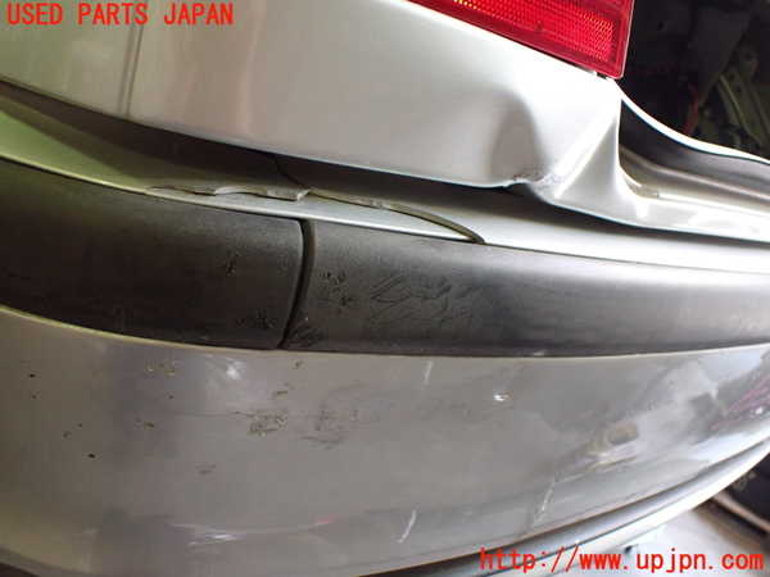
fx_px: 667
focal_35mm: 30
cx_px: 385
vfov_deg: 46.8
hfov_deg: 60.0
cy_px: 288
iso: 800
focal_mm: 5.4
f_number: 2.3
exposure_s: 1/125
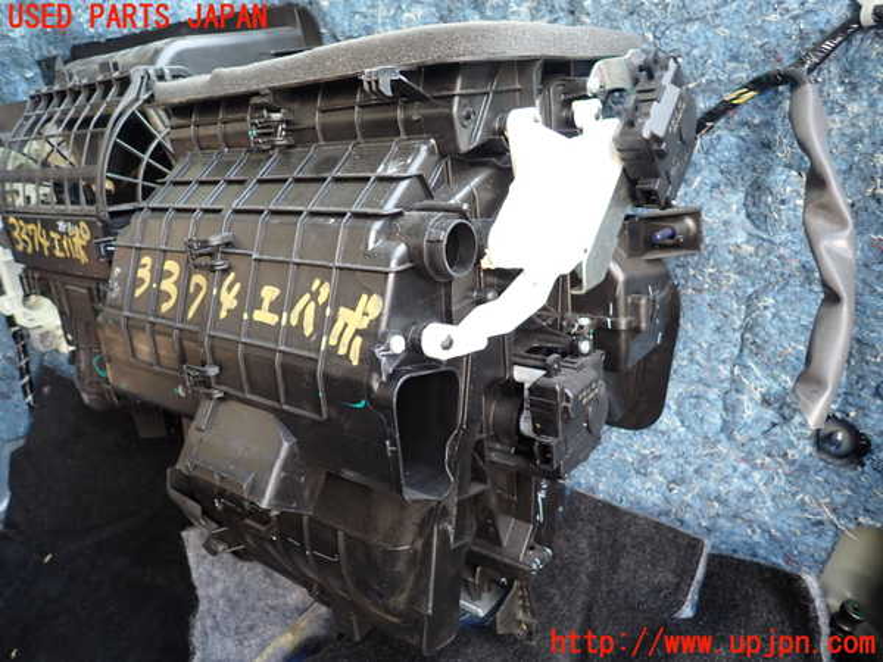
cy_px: 331
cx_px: 442
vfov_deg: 54.9
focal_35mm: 25
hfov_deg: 69.4
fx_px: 638
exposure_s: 1/80
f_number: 2
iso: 200
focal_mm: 4.5
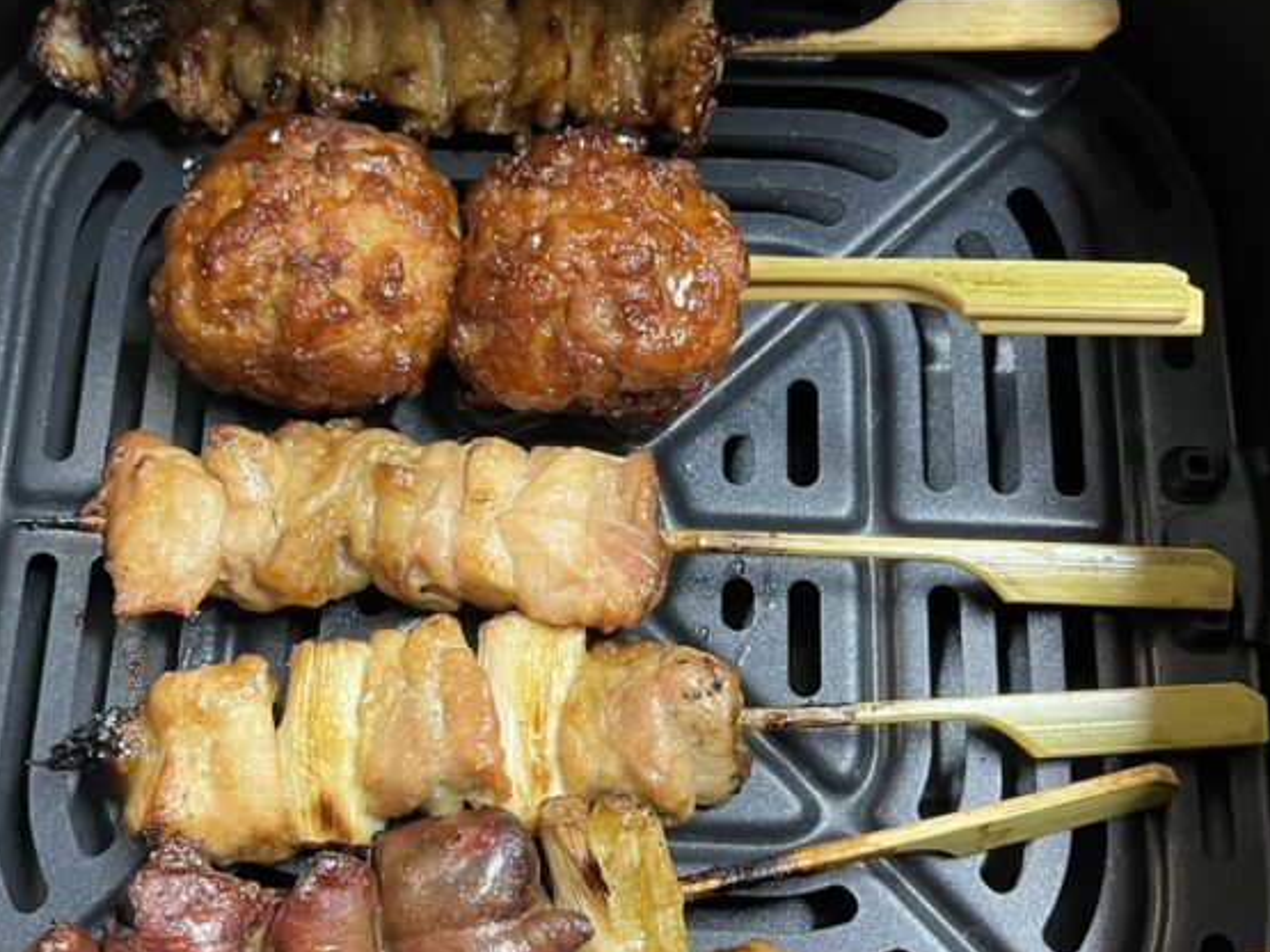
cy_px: 556
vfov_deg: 30.2
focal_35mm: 48
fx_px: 1761
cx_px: 531
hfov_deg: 39.6
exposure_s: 1/50
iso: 400
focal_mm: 5.1
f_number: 1.6
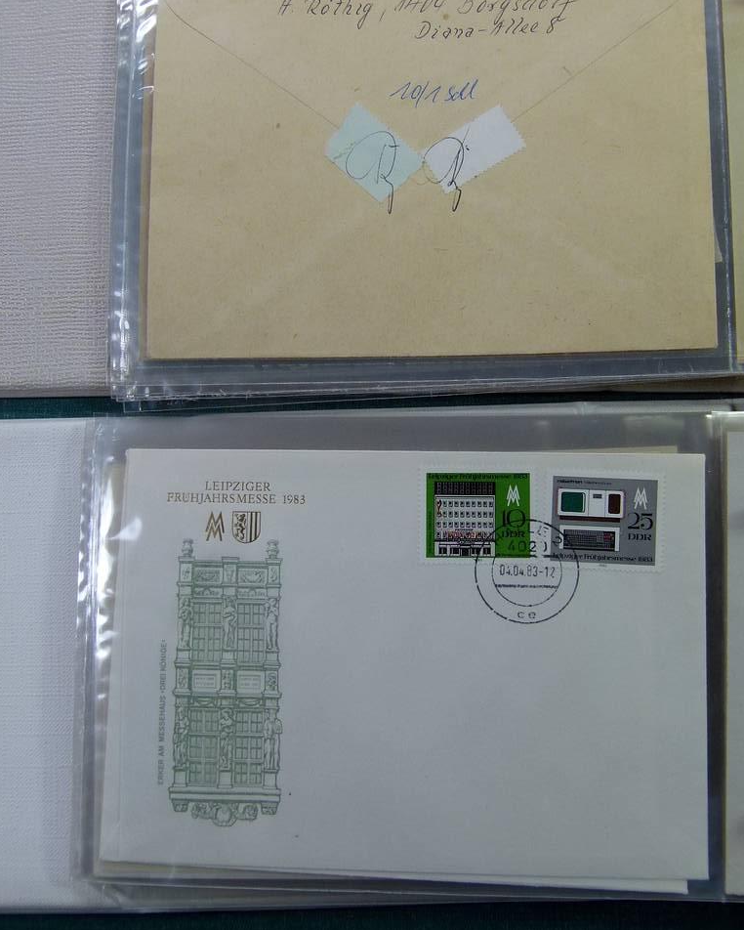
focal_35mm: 42
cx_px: 370
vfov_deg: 43.8
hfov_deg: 35.7
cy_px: 436
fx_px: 1156
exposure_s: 1/125
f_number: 3.6
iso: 100
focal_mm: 7.3
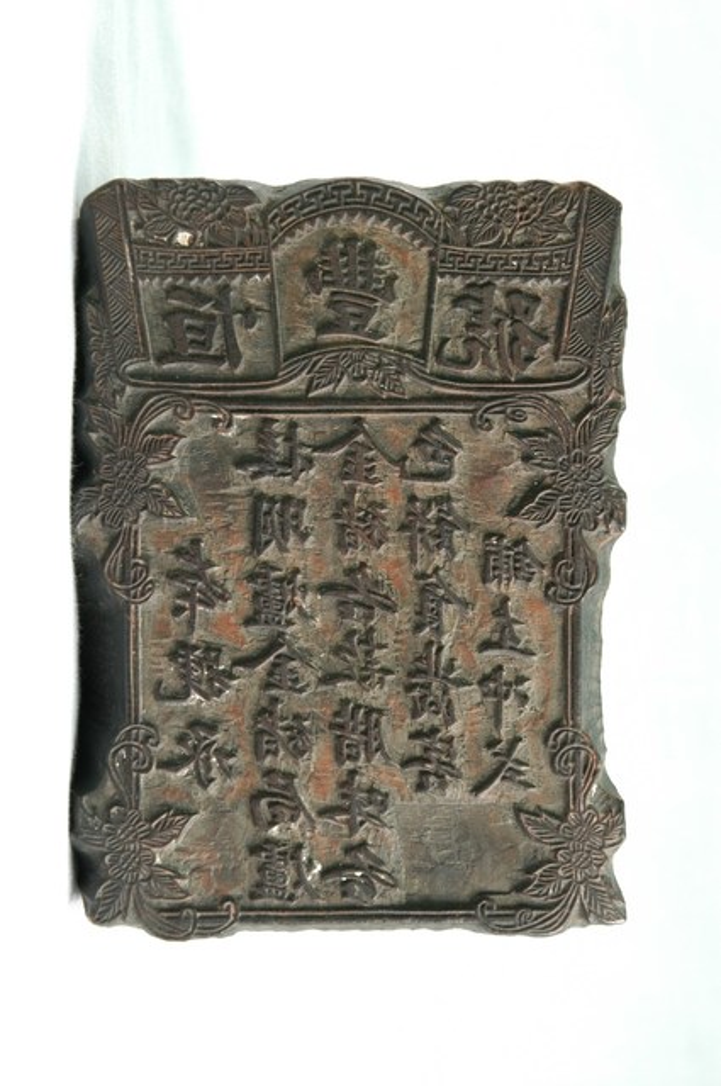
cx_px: 360
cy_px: 543
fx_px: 2711
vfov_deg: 22.6
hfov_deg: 15.1
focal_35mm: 90
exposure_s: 1/5
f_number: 8
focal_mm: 60
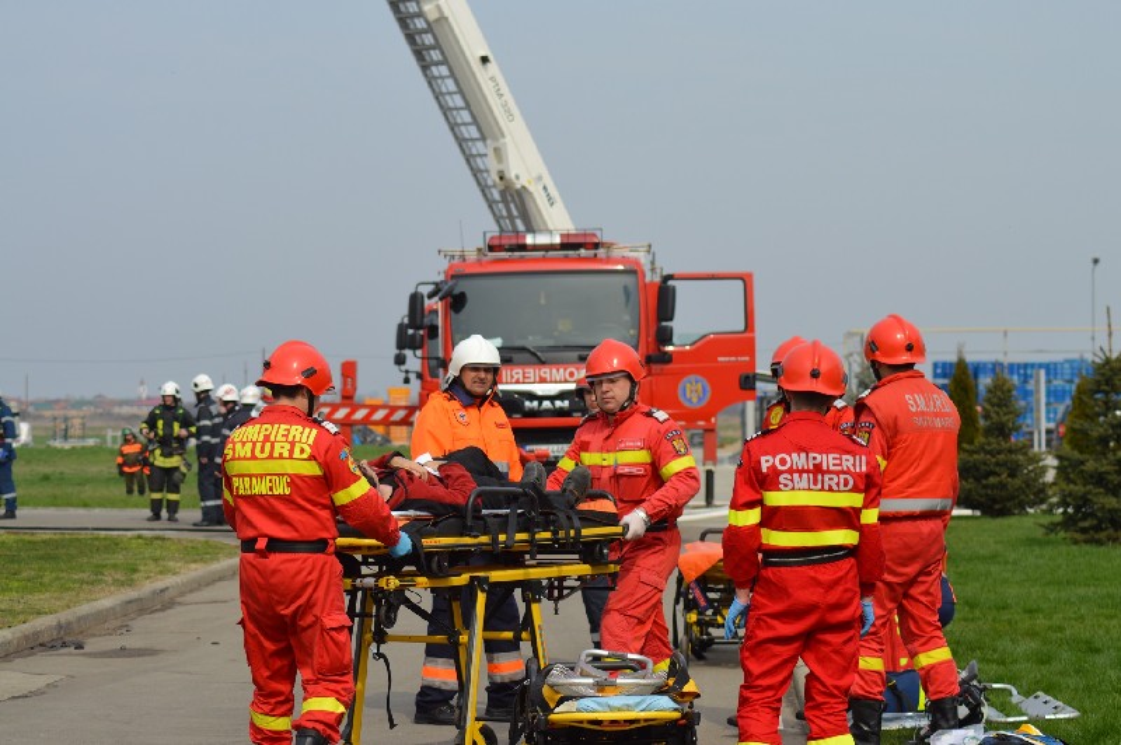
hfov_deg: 19.5
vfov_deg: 13.0
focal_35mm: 105
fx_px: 3267
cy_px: 372
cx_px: 560
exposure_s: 1/500
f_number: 5.6
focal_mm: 70
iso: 100
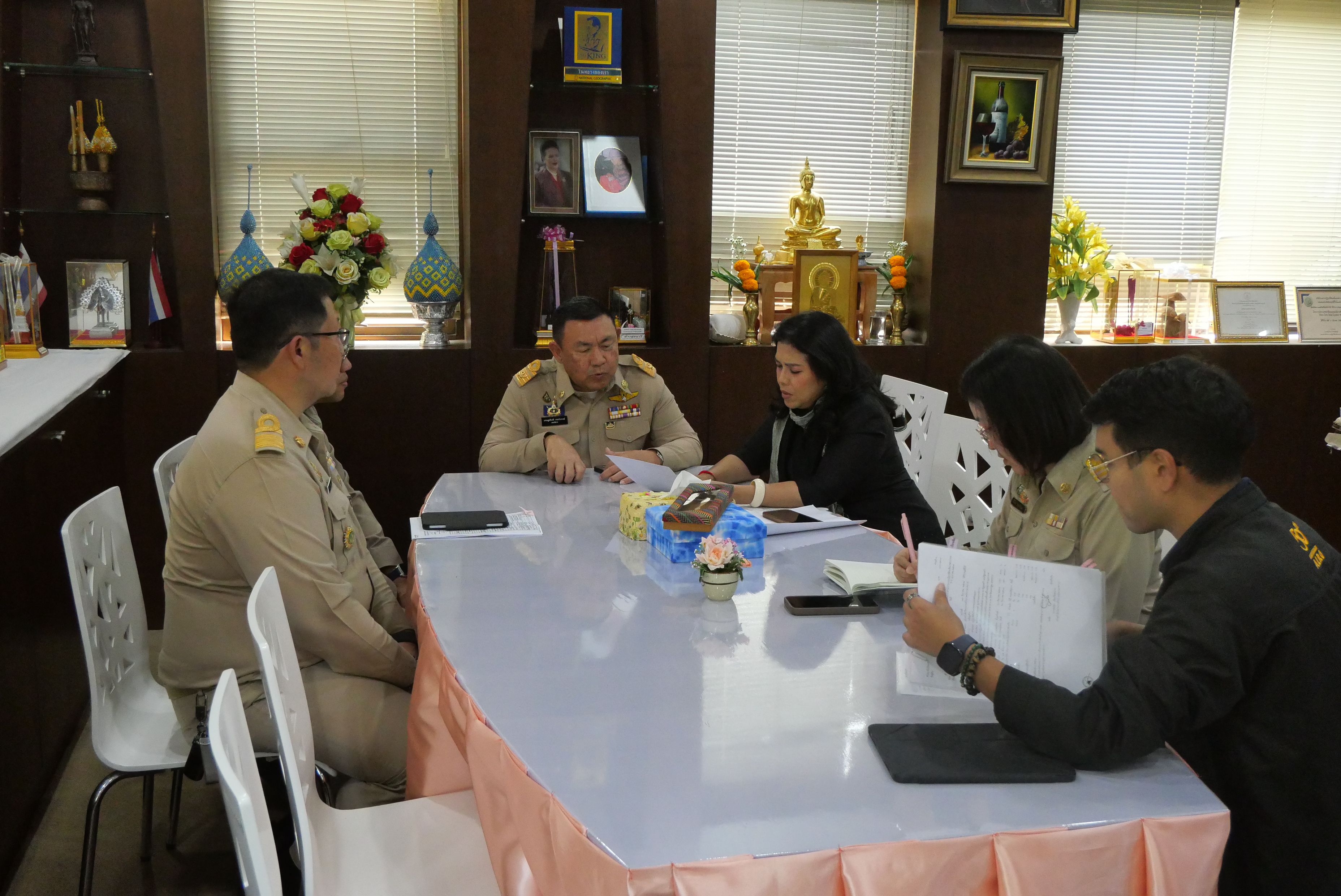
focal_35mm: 35
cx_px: 670
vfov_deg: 37.9
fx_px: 1305
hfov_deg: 54.4
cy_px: 448
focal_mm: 17
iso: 3200
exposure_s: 1/160
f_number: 5
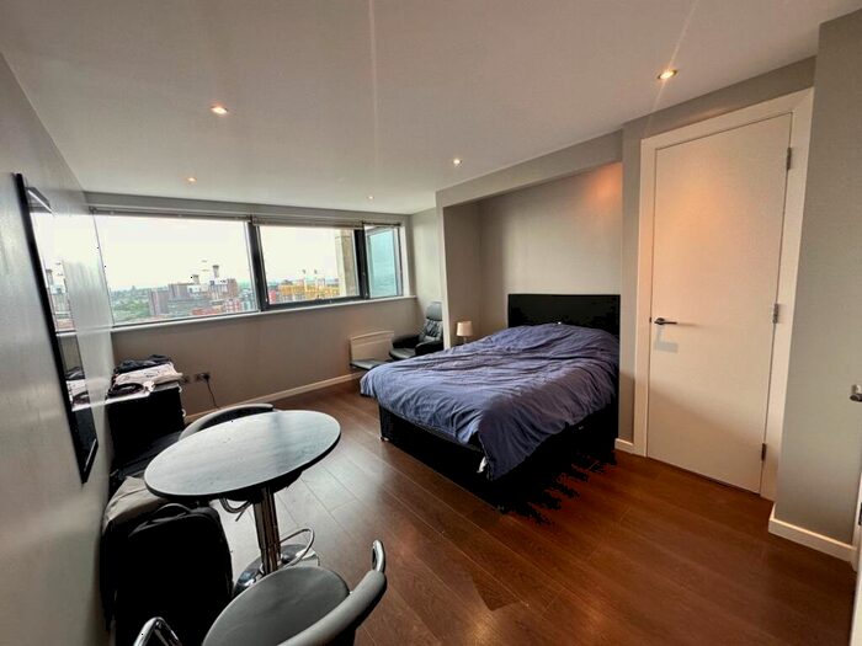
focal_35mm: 14
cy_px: 323
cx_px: 431
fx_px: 349
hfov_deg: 102.1
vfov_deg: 85.7
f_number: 2.2
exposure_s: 1/100
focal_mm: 2.22
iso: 125
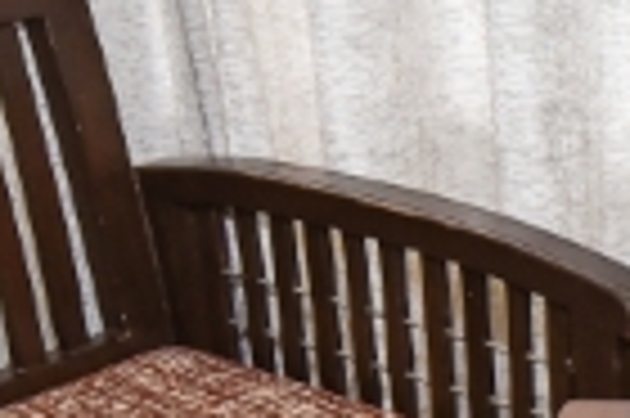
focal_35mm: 124
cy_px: 506
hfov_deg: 15.0
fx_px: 2167
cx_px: 1010
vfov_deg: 10.8
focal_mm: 16
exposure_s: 1/100
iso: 1000
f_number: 8
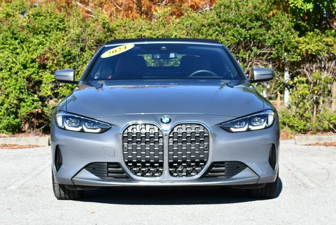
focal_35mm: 96
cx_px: 168
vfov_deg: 14.3
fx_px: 897
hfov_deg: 21.2
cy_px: 112
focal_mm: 48
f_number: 8
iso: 160
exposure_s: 1/250
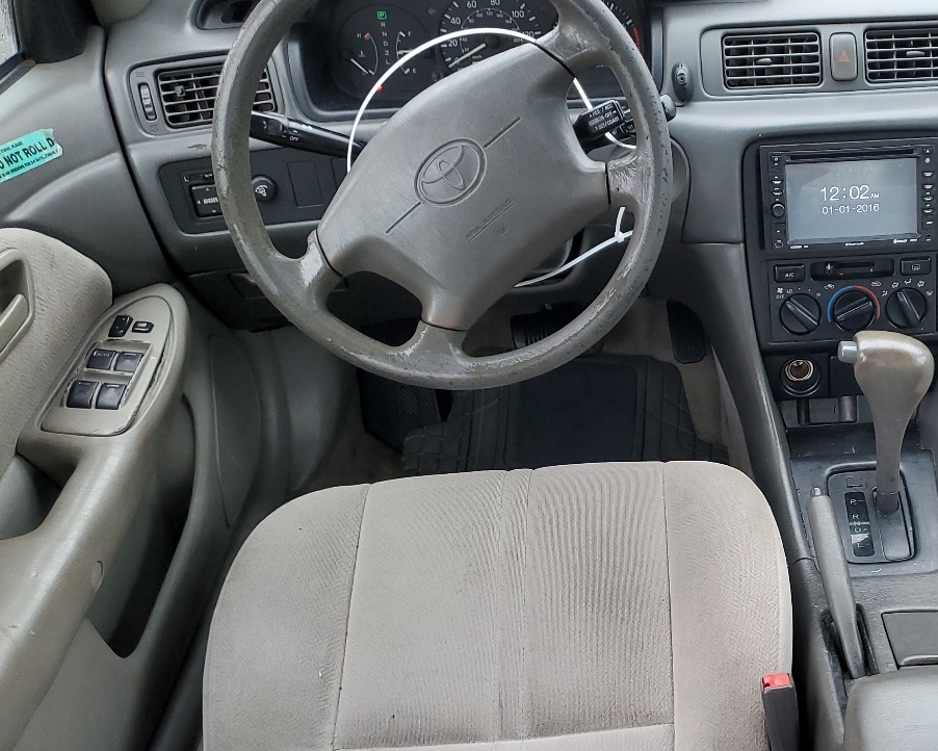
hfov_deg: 38.9
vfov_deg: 33.1
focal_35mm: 45
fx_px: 1250
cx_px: 799
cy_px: 502
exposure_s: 1/60.2
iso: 61
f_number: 1.5
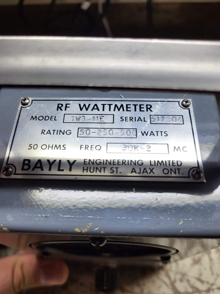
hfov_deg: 53.1
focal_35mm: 26
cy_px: 147
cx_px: 110
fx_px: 220
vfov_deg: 67.3
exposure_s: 1/123
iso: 40
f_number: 1.8
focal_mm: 5.4
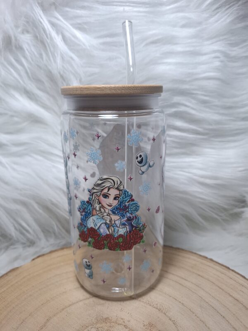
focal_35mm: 23
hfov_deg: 58.9
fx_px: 220
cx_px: 124
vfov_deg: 73.9
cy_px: 166
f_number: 1.8
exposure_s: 1/100
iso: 80
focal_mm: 5.54
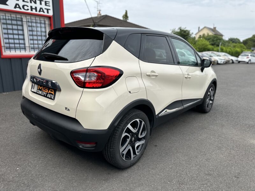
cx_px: 128
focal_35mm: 24
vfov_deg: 56.8
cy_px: 96
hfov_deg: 71.6
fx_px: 177
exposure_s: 1/2591
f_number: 1.78
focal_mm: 6.86
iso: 80
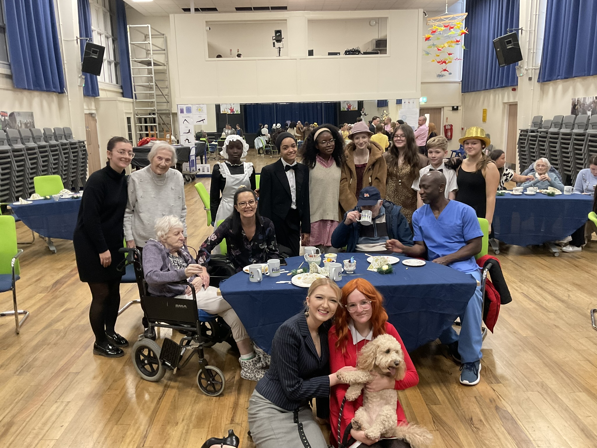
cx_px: 298
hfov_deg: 61.7
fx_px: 500
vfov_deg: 48.2
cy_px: 224
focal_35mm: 29
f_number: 1.8
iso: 320
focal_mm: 3
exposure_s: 1/60
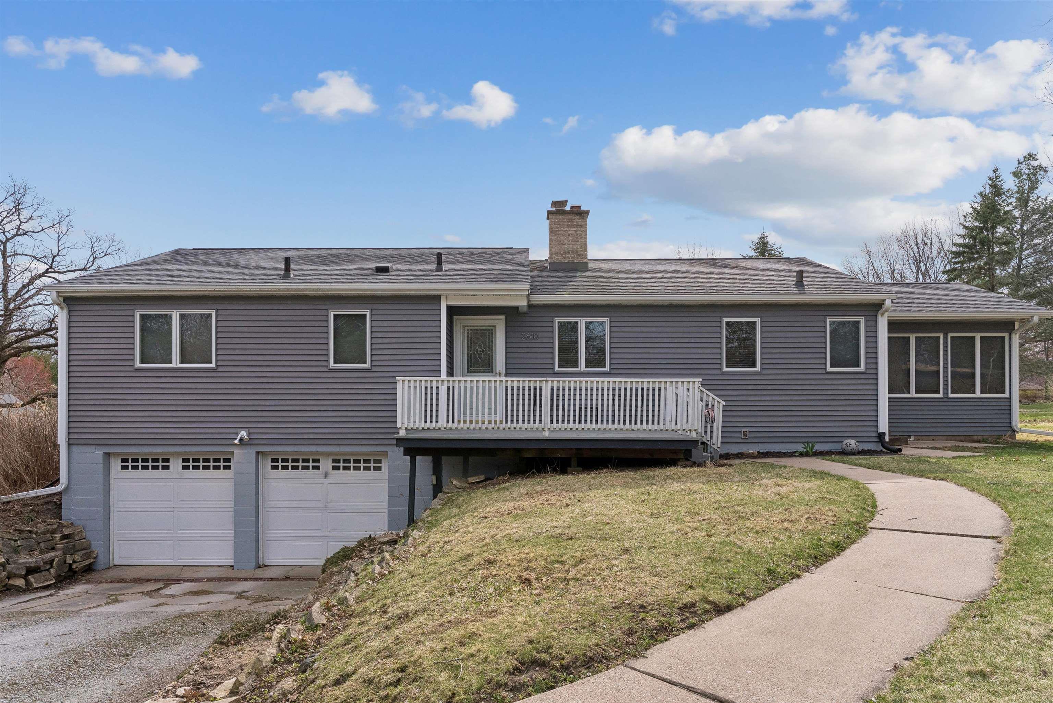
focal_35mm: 20
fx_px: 585
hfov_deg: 84.0
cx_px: 526
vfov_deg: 62.0
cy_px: 352
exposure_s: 1/640
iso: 400
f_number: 9
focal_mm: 20
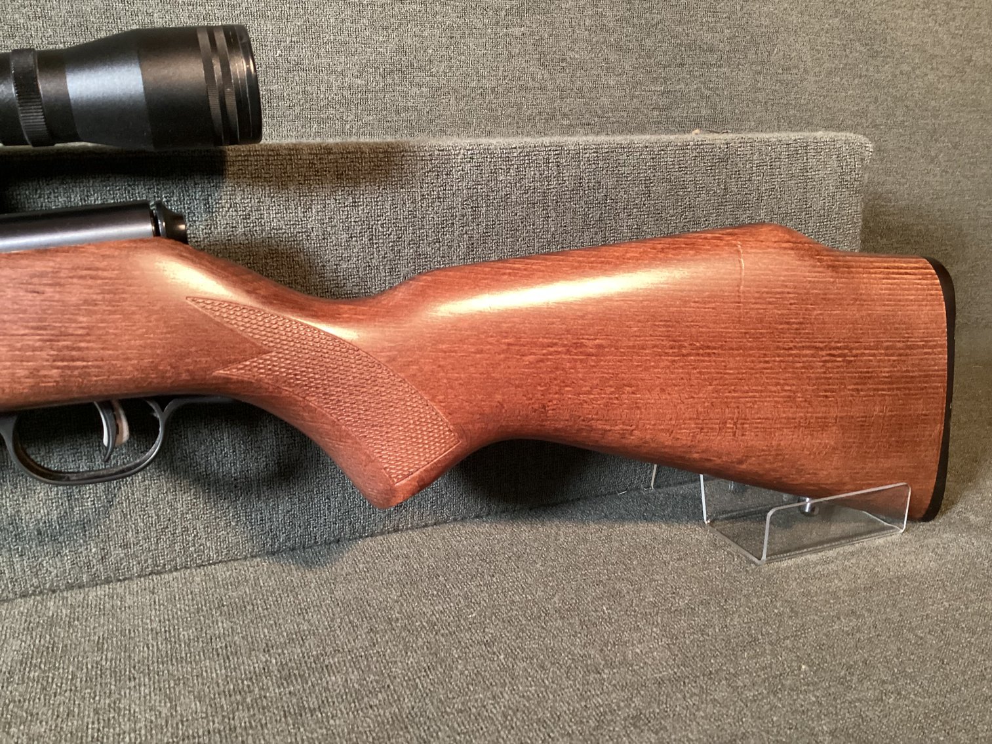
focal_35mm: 31
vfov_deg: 45.4
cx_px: 496
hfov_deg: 58.3
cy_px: 372
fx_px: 888
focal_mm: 3.3
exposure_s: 1/33
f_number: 2.4
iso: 320
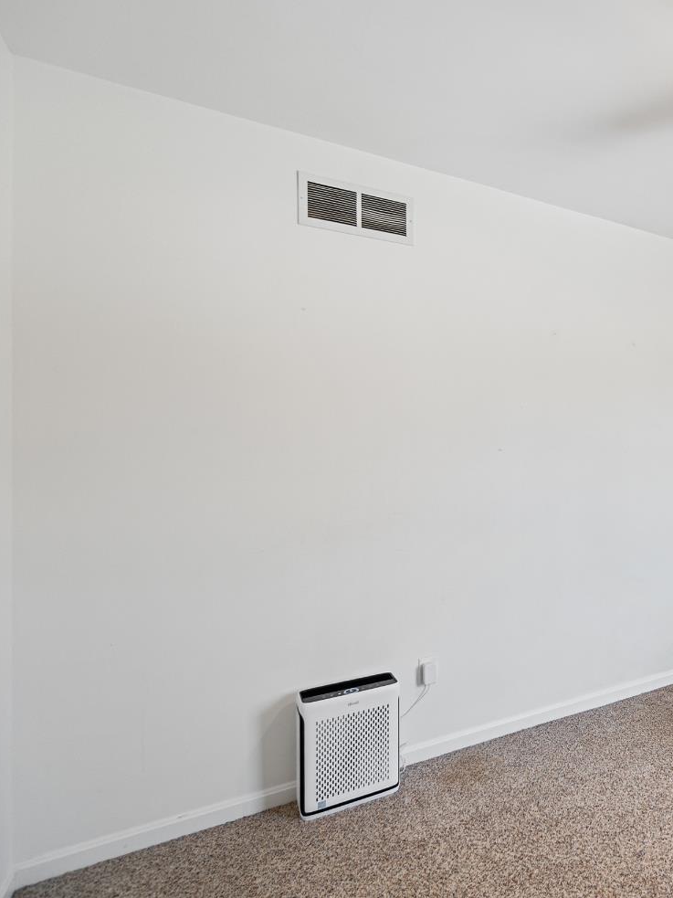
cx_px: 678
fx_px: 570
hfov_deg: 49.4
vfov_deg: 76.4
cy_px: 449
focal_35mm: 22
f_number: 4.5
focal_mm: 10
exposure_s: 1/13
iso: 400
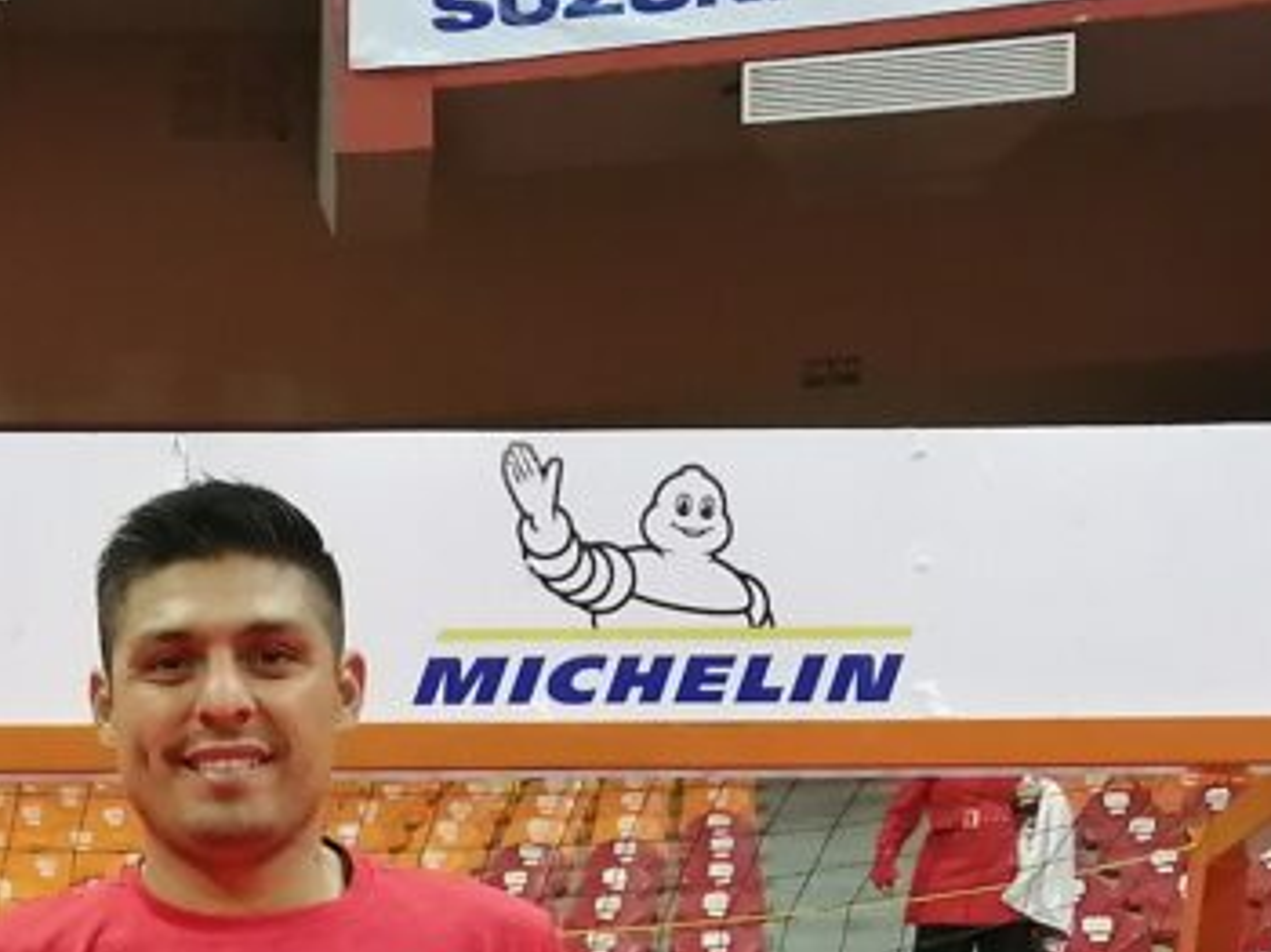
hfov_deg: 23.4
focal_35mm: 79
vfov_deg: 17.2
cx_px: -76
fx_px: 2899
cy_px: 1334
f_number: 1.8
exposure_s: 1/36
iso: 200
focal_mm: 3.62
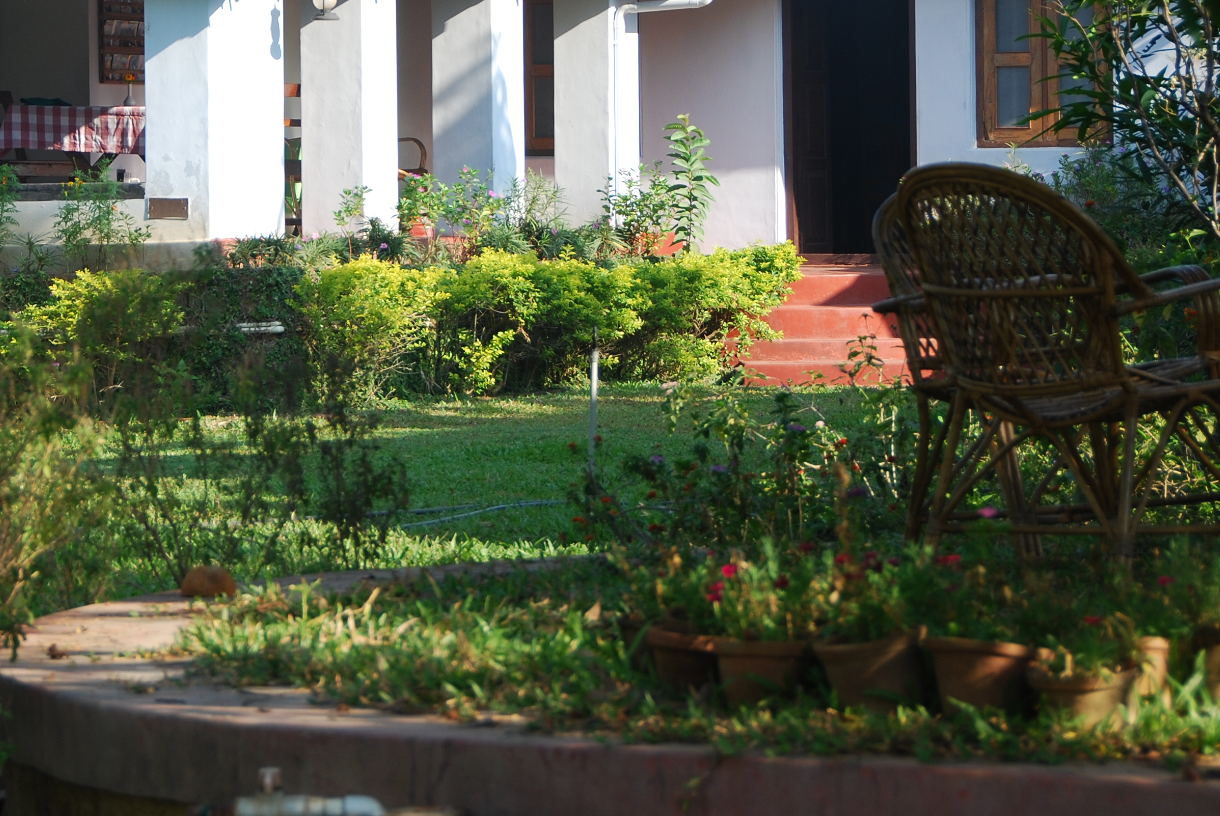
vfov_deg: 7.9
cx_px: 378
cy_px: 170
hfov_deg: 11.8
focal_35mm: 173
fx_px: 5870
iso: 100
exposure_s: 1/125
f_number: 7.1
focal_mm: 70
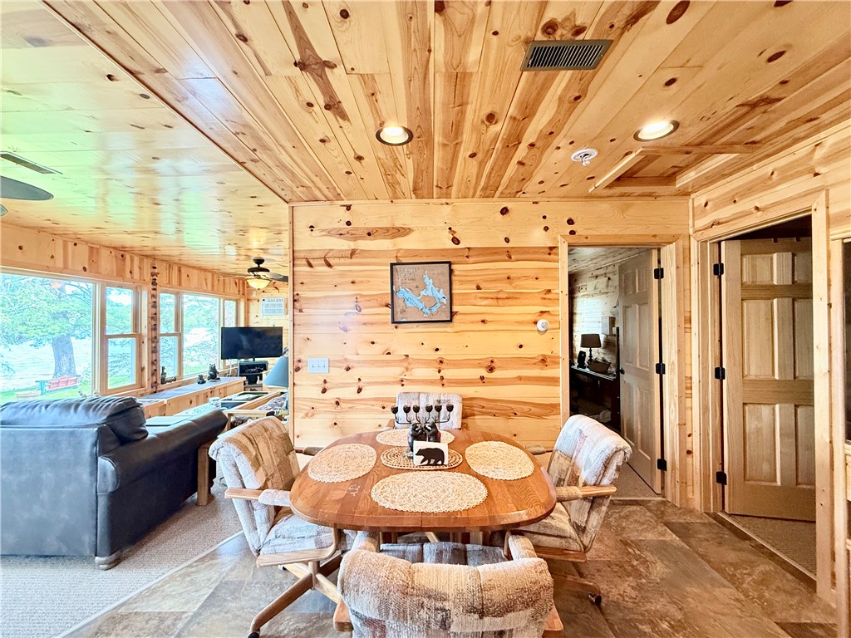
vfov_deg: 85.7
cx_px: 426
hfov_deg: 102.1
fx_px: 344
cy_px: 319
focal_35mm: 14
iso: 400
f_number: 2.2
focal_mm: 2.22
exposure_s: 1/60
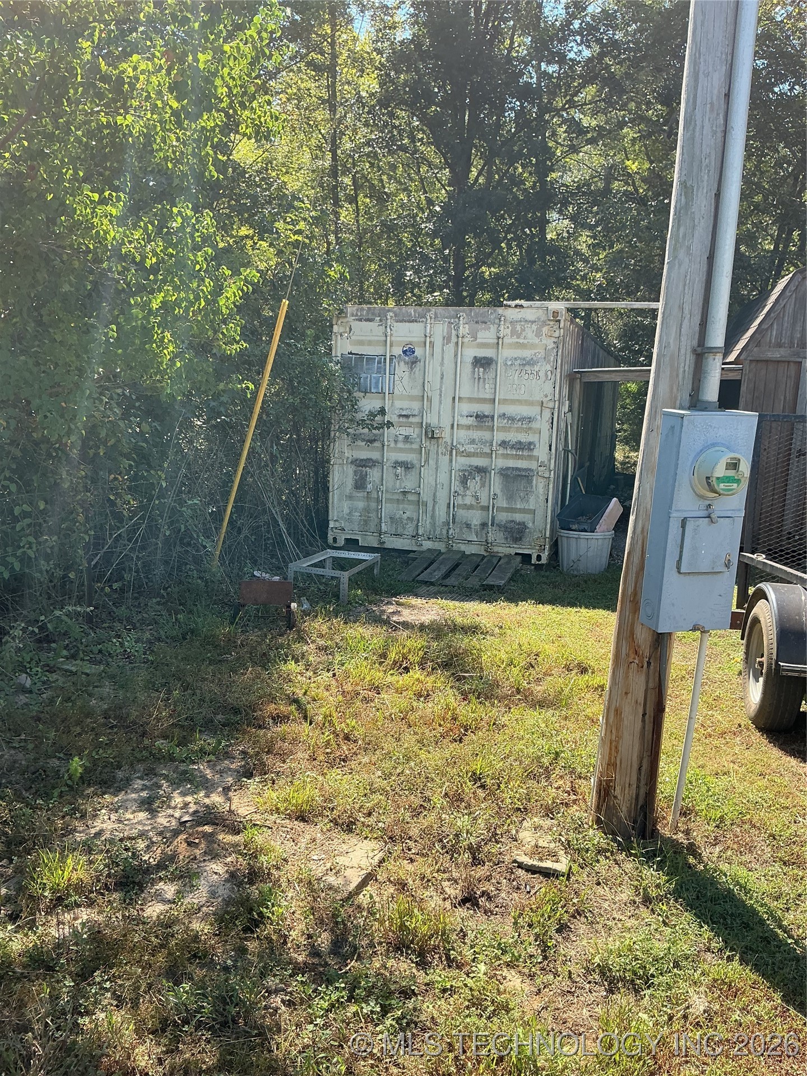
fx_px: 901
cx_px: 404
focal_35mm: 29
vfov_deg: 61.7
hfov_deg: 48.2
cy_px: 538
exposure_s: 1/519
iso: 25
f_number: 1.8
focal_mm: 3
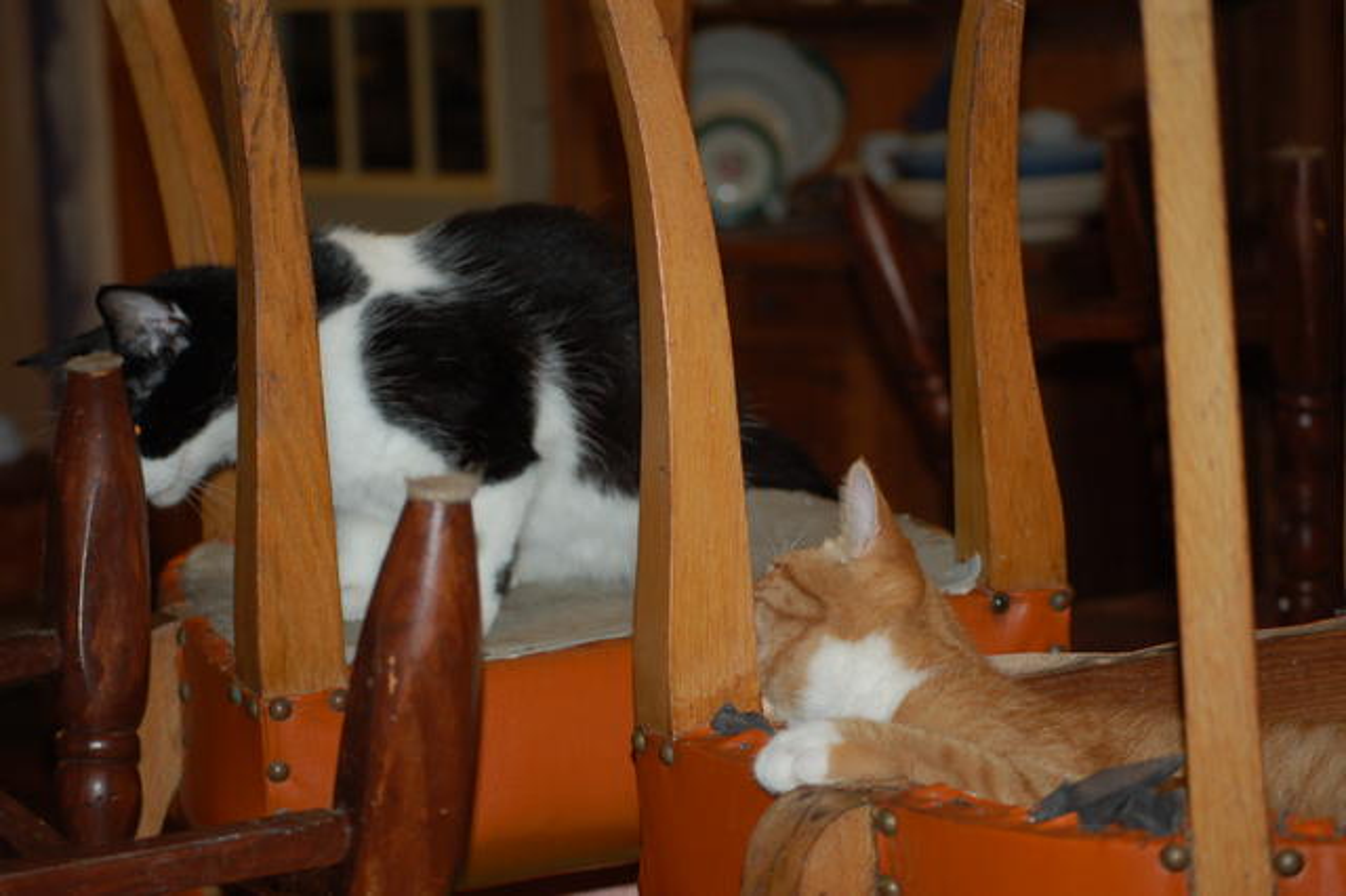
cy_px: 448
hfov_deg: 24.6
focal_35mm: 82
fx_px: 3083
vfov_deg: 16.5
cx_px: 673
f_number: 4
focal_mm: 55
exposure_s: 1/60
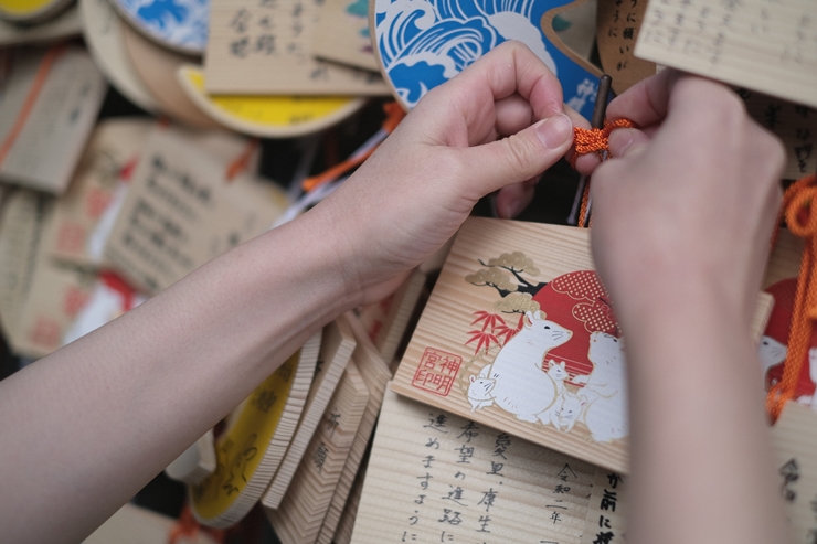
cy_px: 272
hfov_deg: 37.5
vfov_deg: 25.5
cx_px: 408
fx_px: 1202
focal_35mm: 53
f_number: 1.4
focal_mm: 35
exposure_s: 1/1600
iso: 200
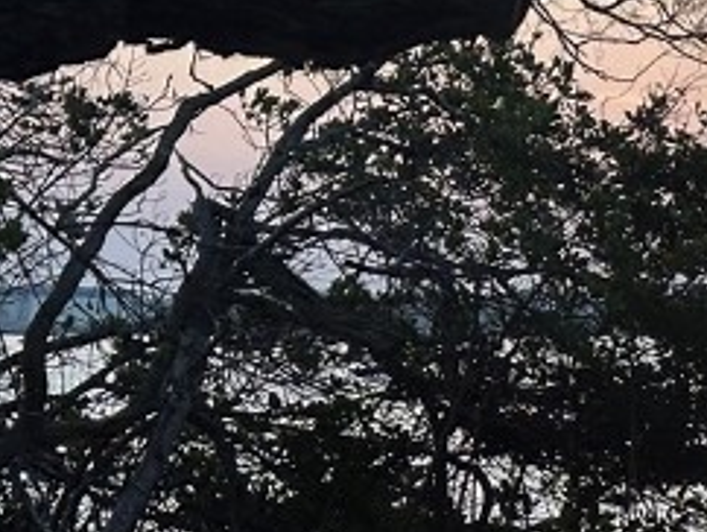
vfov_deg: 7.3
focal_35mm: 203
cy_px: 360
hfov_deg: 9.1
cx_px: 1470
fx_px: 4150
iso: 64
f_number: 1.78
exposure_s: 1/612
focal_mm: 6.86
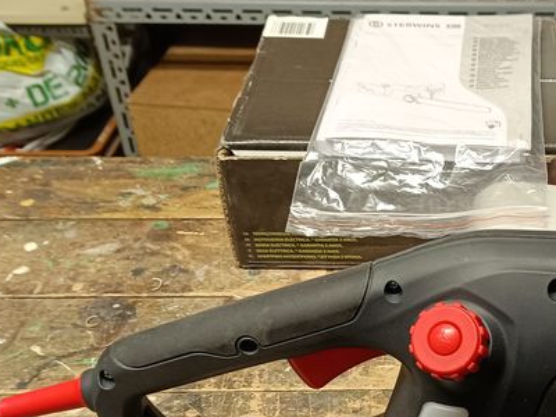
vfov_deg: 24.1
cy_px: 316
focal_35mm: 60
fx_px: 964
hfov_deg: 30.5
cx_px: 521
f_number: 1.88
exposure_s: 1/33.3
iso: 559
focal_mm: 5.59
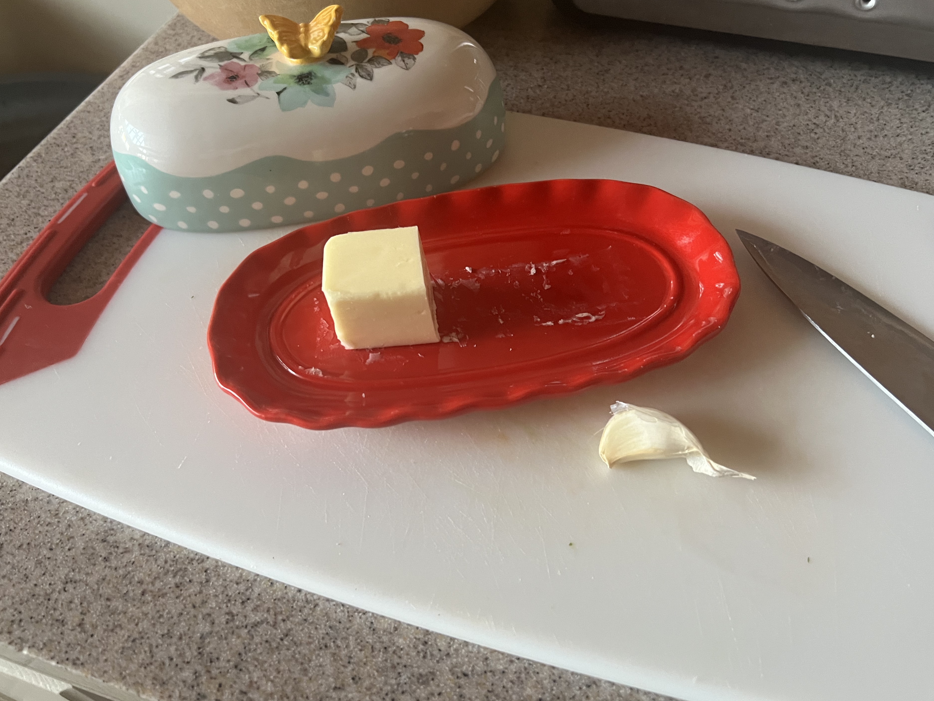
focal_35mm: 28
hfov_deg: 63.4
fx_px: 755
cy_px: 326
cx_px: 475
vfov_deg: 49.7
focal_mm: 5.7
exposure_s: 1/60
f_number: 1.5
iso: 500
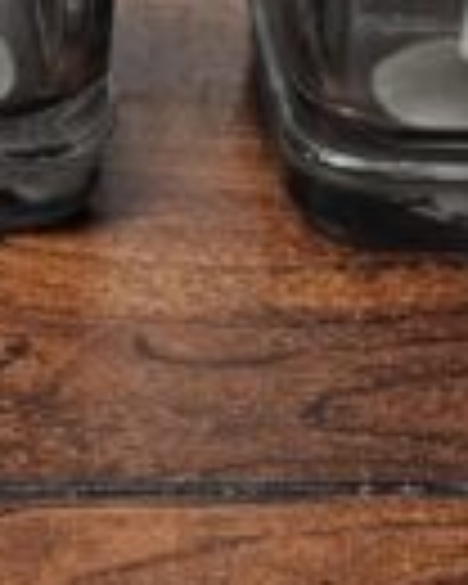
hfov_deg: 16.7
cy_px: -209
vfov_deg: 19.0
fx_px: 1593
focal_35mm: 92
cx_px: 148
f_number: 1.7
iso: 400
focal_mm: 6.3
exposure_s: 1/170
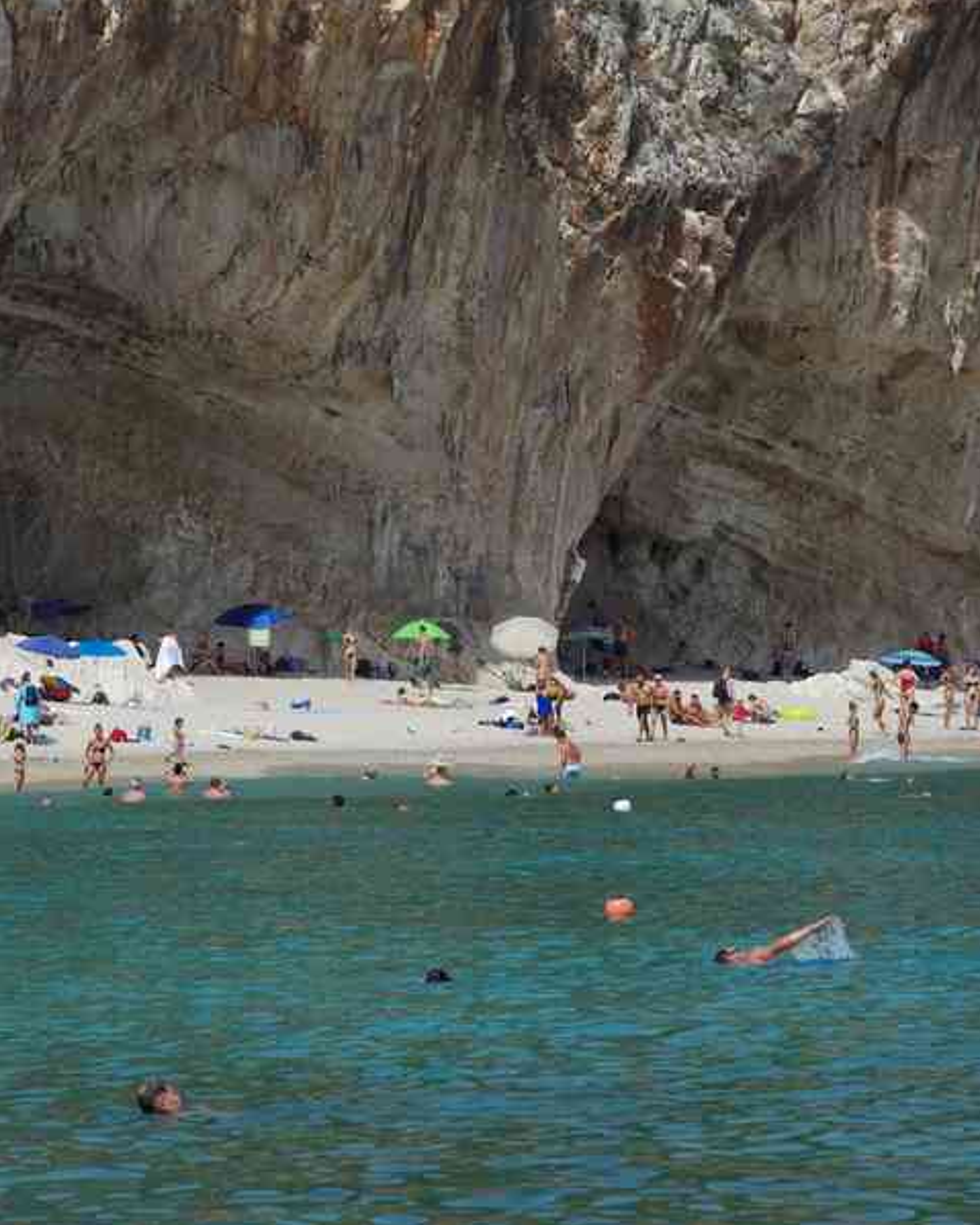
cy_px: 593
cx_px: 283
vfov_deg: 6.1
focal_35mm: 317
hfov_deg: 4.9
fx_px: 11488
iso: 200
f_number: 9
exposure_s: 1/200
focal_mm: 135
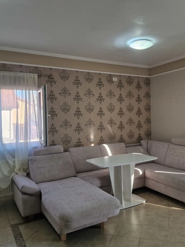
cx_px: 114
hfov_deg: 45.1
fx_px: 221
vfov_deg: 58.4
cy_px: 123
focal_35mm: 31
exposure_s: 1/180
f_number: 1.8
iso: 160
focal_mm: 6.4
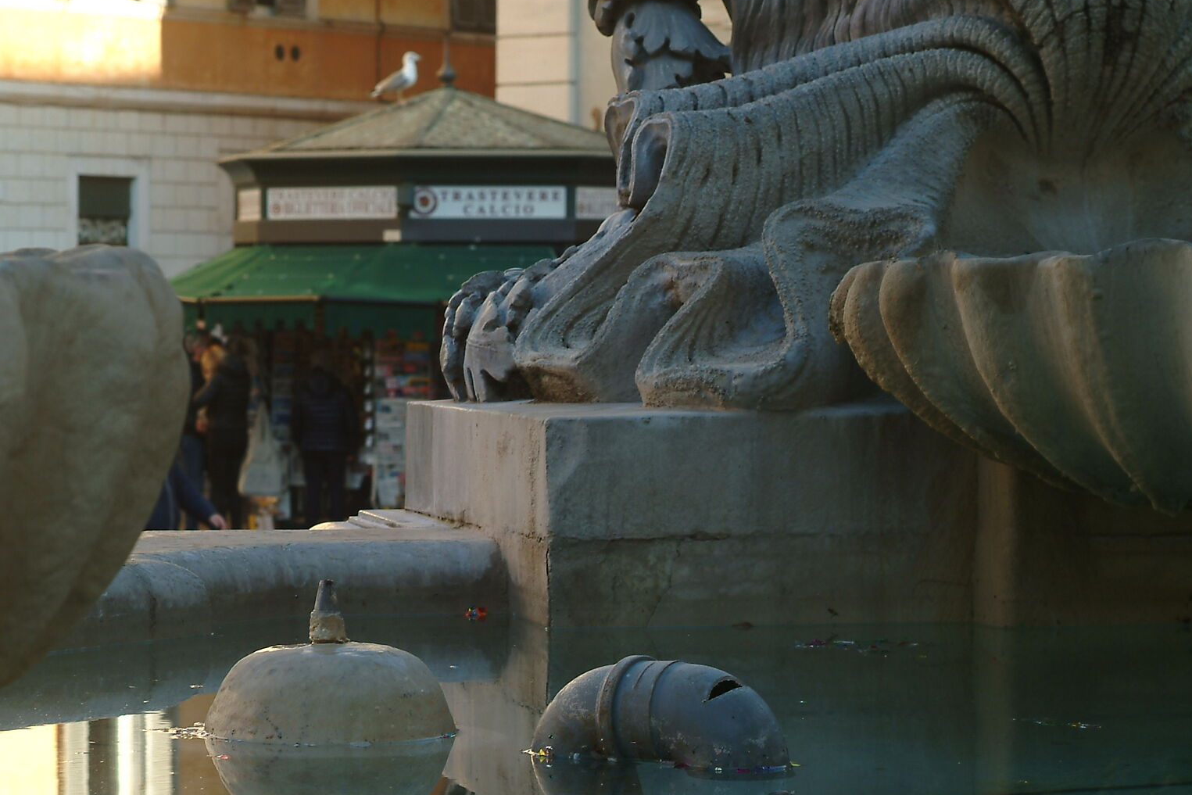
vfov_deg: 11.6
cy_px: 539
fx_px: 3907
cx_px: 388
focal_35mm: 118
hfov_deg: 17.3
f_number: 8
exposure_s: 1/60
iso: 100
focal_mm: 50
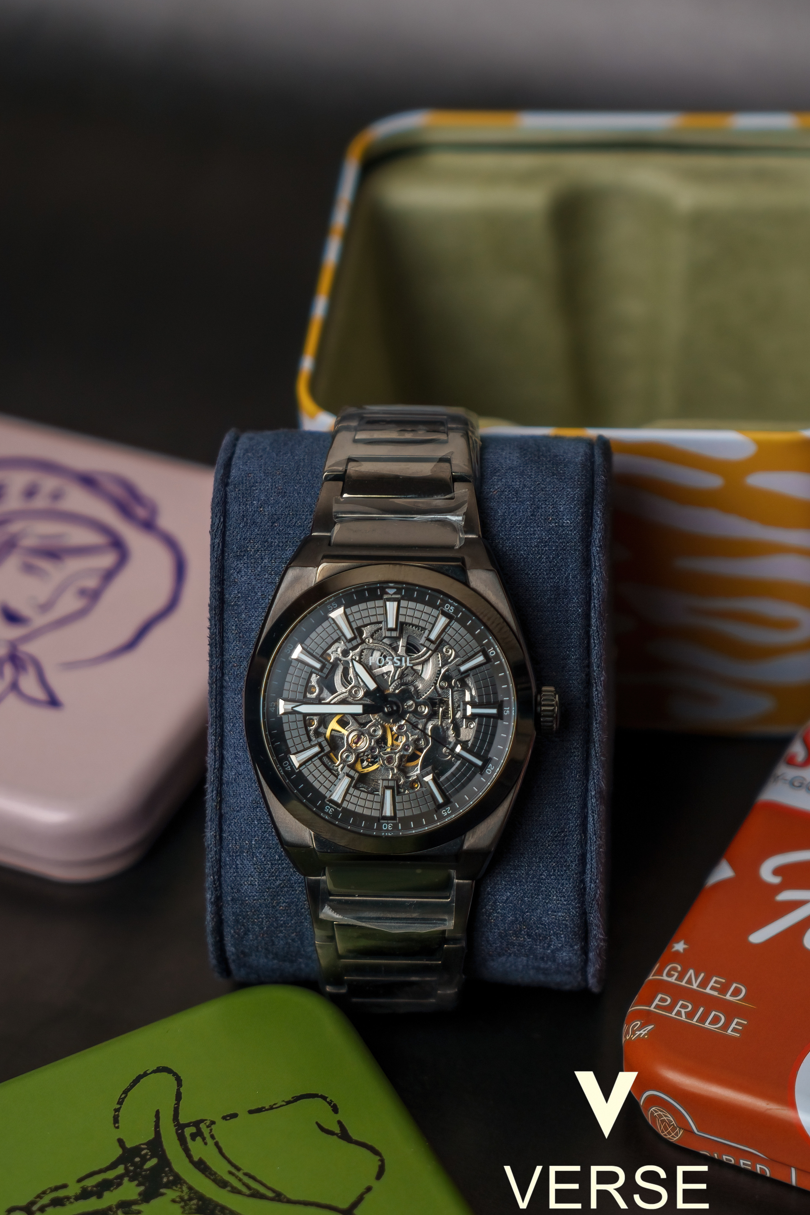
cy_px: 619
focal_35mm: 111
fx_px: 3746
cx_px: 404
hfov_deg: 12.3
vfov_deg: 18.4
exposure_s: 1/60
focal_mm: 70
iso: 160
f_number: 4
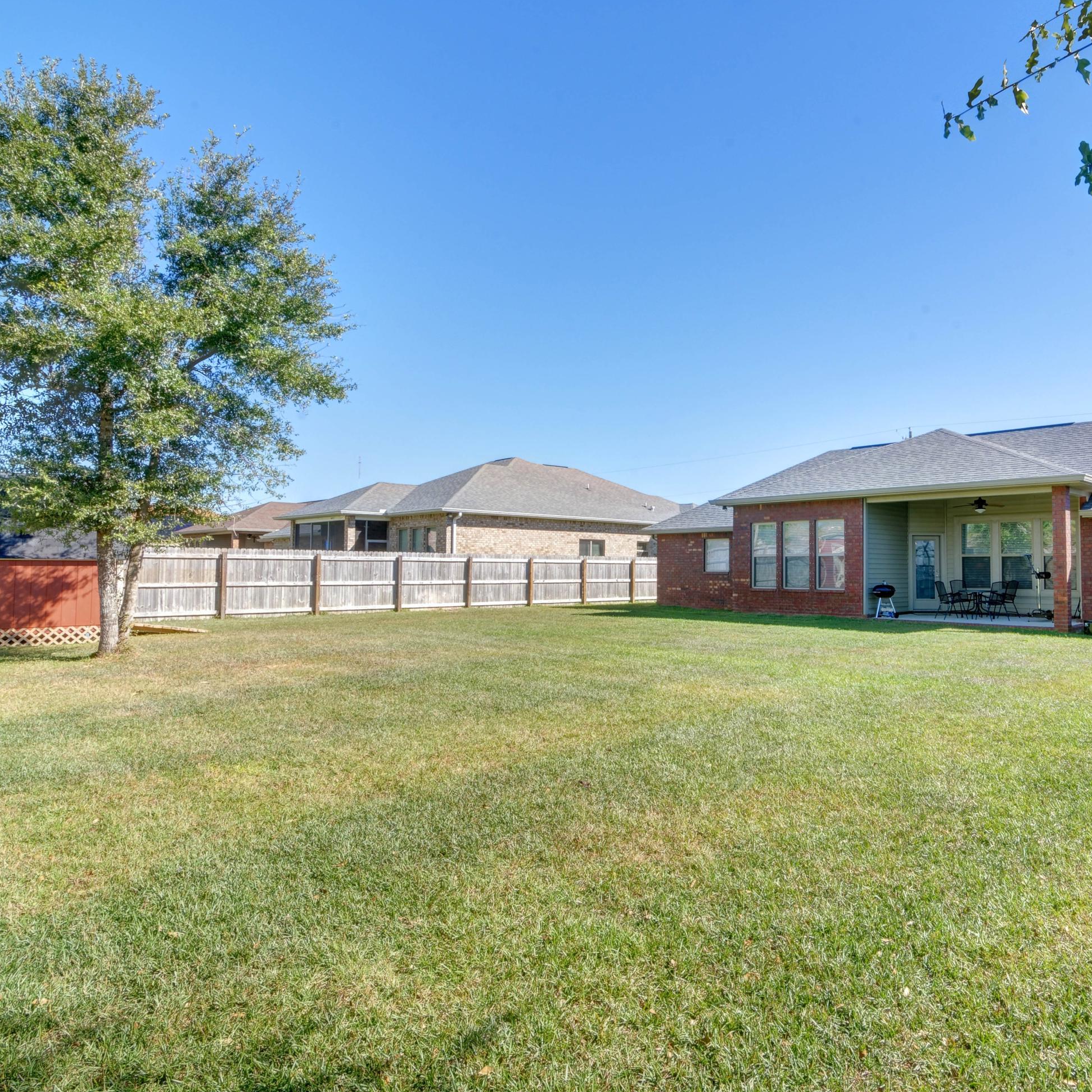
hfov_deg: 70.3
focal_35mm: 21
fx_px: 749
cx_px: 717
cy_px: 531
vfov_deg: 72.1
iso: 100
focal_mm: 11
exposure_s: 1/60
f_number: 22
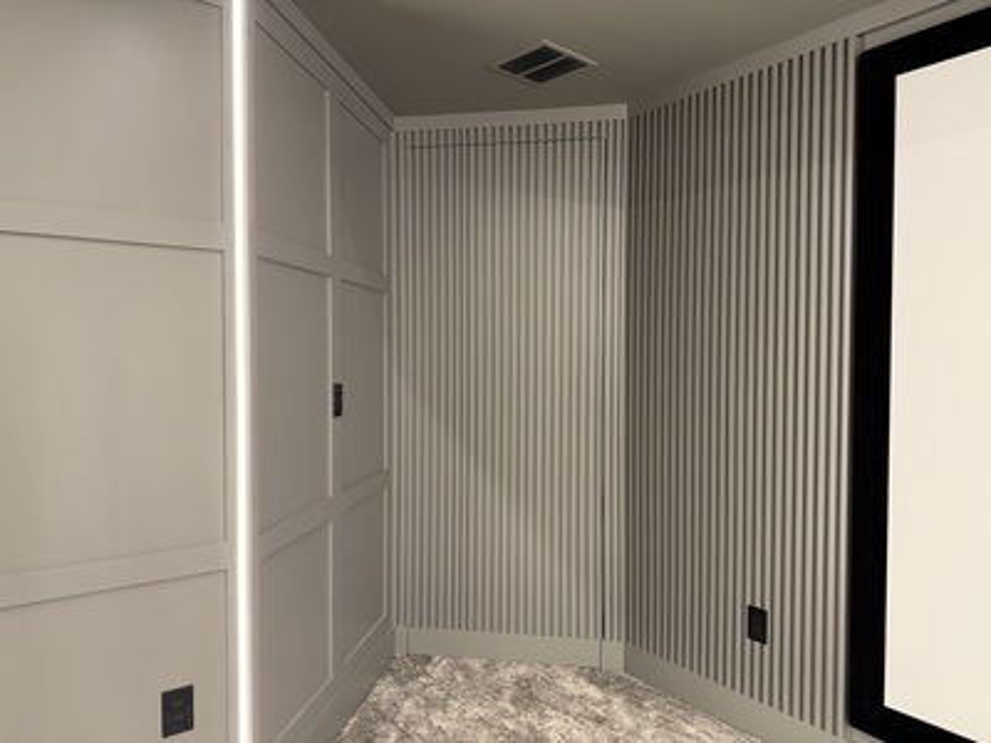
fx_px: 687
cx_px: 496
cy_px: 372
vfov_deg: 56.8
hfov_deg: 71.6
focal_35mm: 24
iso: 250
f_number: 1.78
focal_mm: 6.76
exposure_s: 1/60
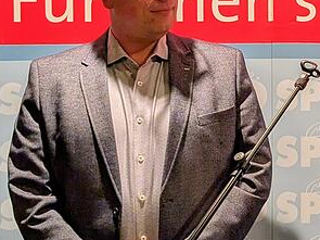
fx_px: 1229
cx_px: 410
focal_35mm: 133
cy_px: 52
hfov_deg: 14.3
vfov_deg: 11.1
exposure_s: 1/100
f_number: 1.68
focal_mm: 6.9
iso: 68
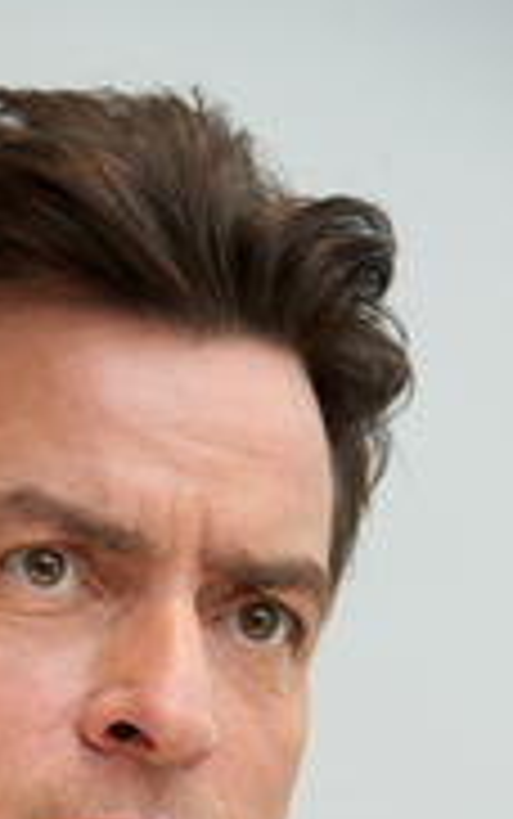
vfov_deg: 5.2
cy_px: 837
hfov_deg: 3.3
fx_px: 9001
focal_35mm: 403
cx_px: -18
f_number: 7.1
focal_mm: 180
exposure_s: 1/60
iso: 400
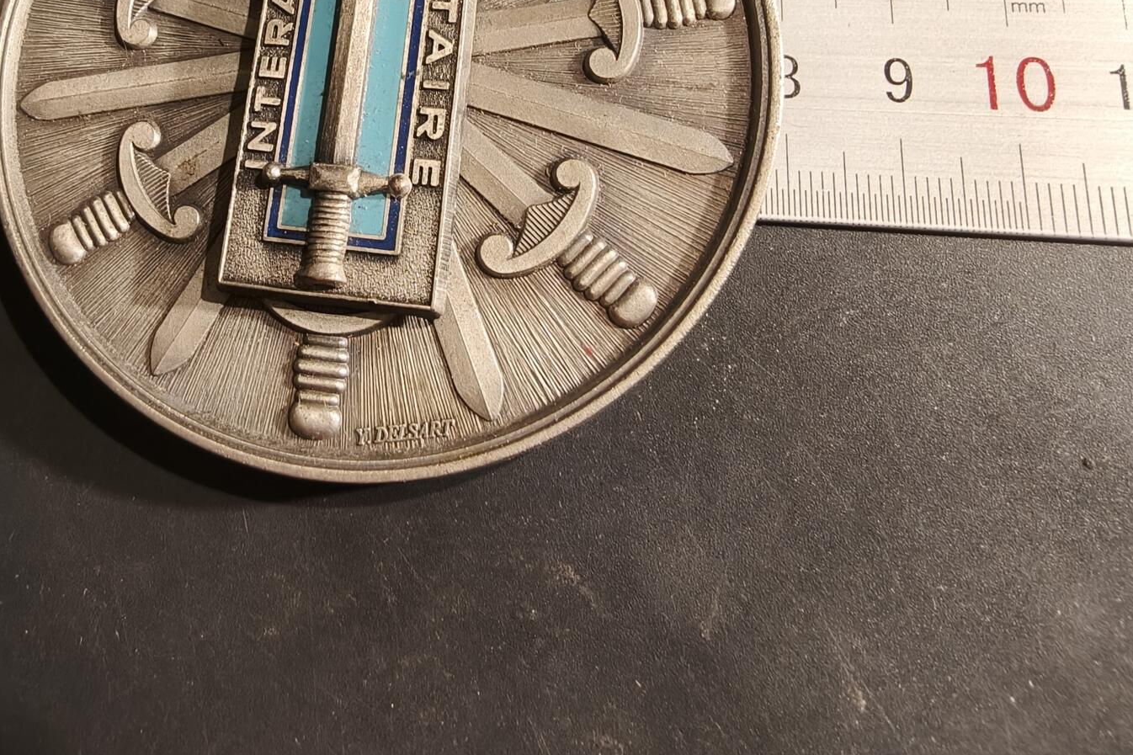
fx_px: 1007
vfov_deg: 40.5
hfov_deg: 58.7
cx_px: 567
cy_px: 241
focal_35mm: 32
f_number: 2
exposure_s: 1/76.4
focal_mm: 2.32
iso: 160
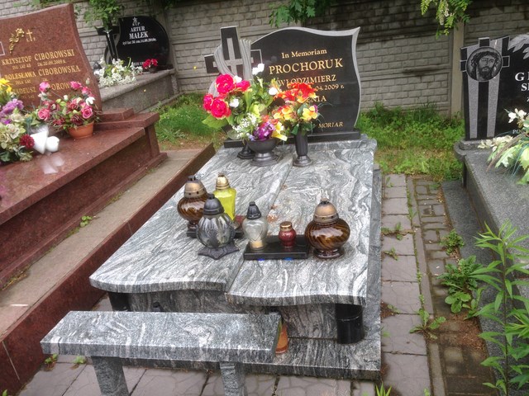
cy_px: 198
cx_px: 264
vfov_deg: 42.9
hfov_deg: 55.4
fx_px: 504
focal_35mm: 33
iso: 50
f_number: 2.4
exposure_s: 1/252
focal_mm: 4.12
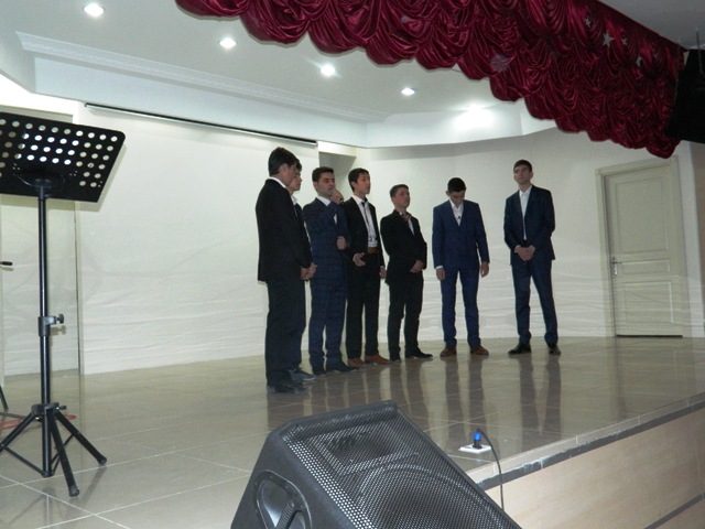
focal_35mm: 35
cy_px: 264
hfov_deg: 52.6
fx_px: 713
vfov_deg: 40.7
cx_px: 352
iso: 450
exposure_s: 1/40
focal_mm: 6.2
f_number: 3.3
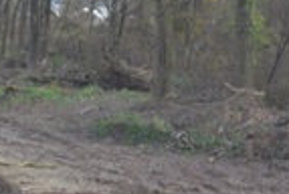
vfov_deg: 6.9
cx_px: -63
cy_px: 353
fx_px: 1562
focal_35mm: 194
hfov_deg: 10.4
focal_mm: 29
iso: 160
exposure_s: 1/125
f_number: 5.6
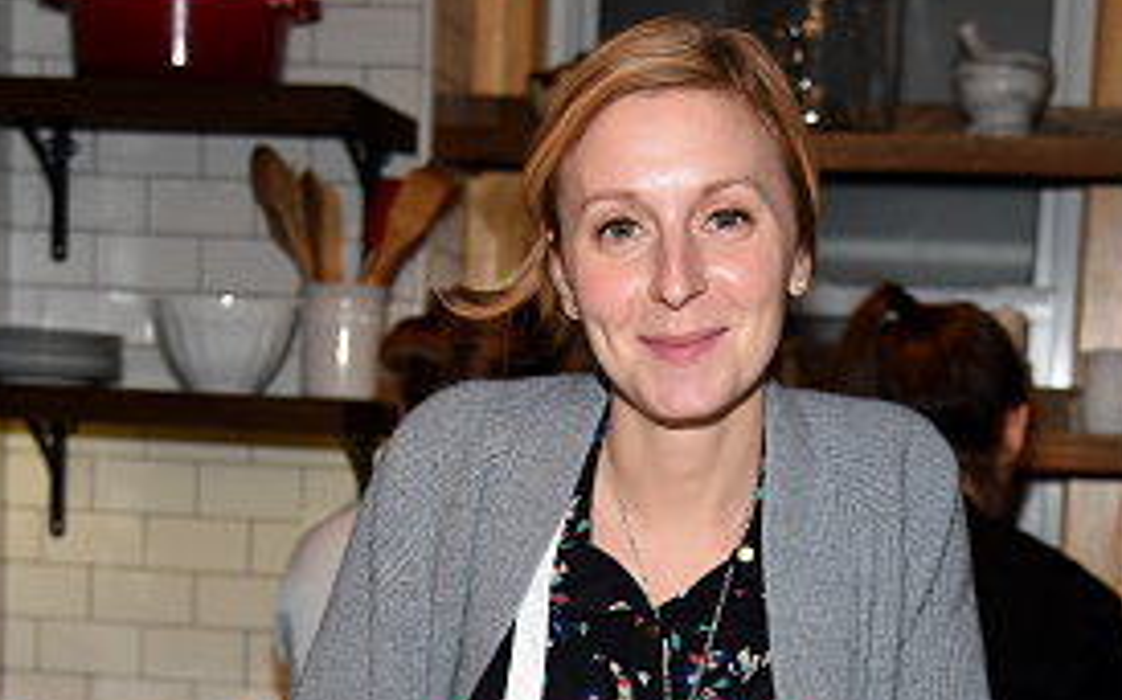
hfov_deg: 24.6
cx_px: 655
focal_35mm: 84
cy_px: 751
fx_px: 2568
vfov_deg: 15.2
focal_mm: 38
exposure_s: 1/250
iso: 640
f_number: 4
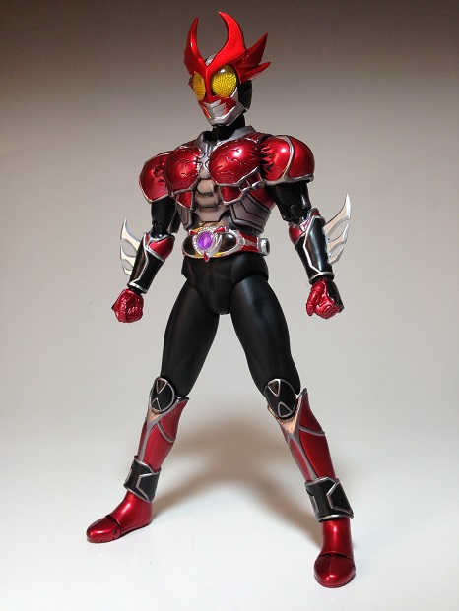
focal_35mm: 33
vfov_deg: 55.3
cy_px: 306
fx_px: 583
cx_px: 230
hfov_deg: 43.0
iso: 64
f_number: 2.4
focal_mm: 4.12
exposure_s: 1/60
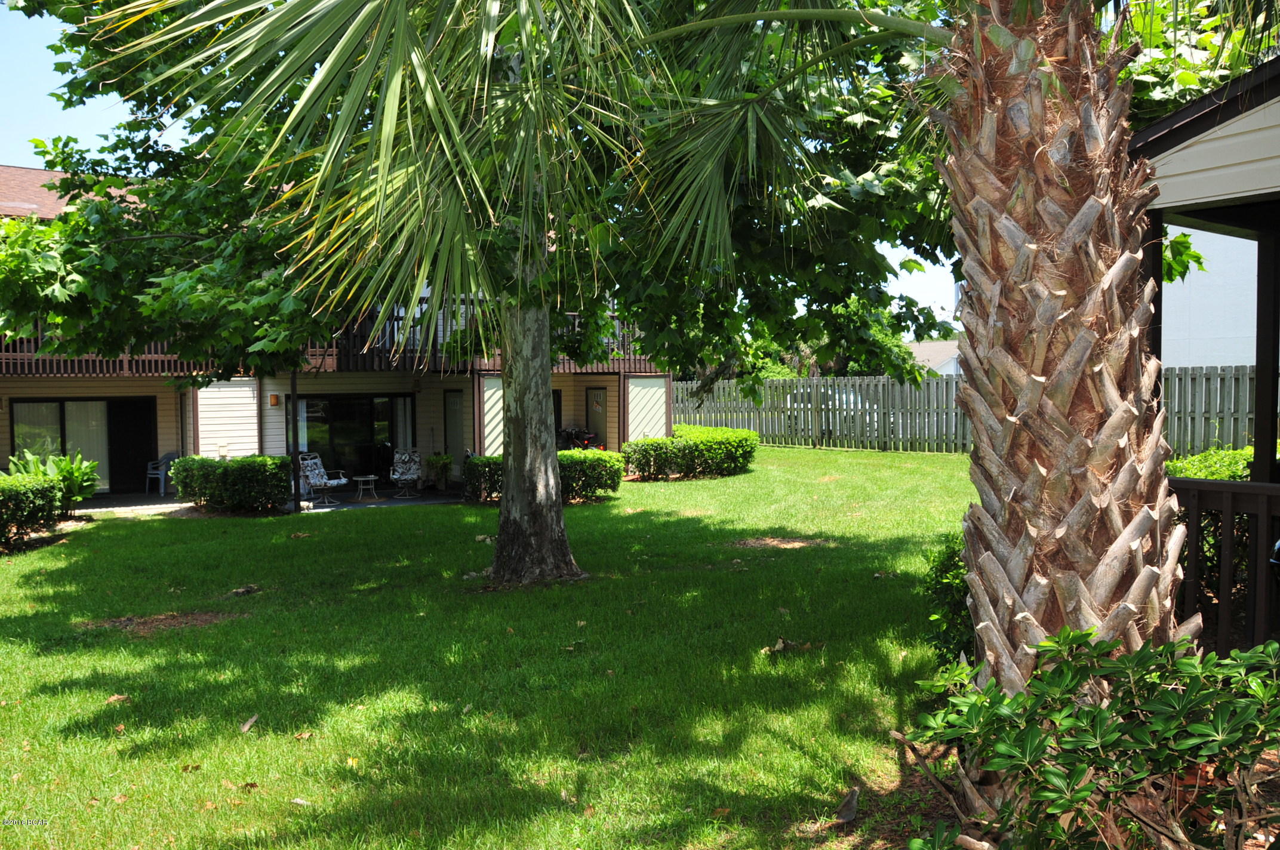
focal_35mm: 27
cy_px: 425
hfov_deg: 67.4
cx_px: 640
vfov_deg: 47.8
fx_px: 959
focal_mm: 18
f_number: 8
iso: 250
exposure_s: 1/250
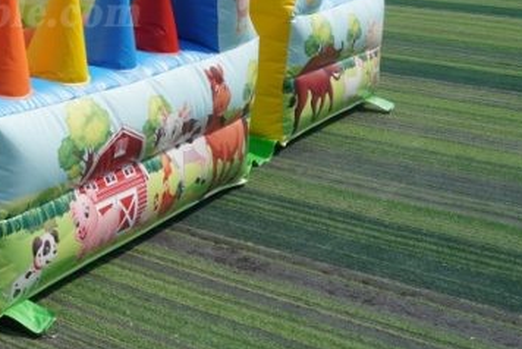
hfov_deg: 25.9
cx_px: -116
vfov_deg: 19.1
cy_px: -15
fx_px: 1001
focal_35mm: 69
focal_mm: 16
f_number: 8
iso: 100
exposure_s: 1/400
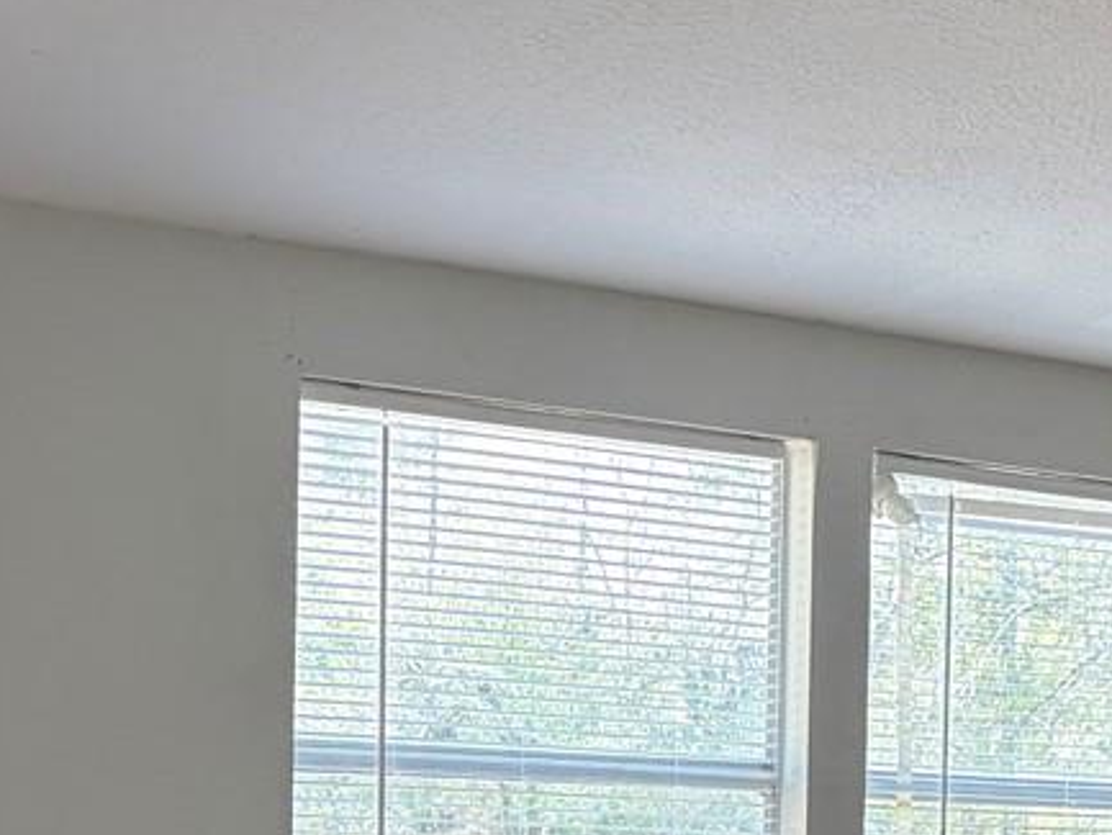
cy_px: 1074
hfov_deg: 19.5
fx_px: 3085
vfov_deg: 14.8
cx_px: 1264
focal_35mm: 96
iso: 125
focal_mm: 5.96
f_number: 1.6
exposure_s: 1/123
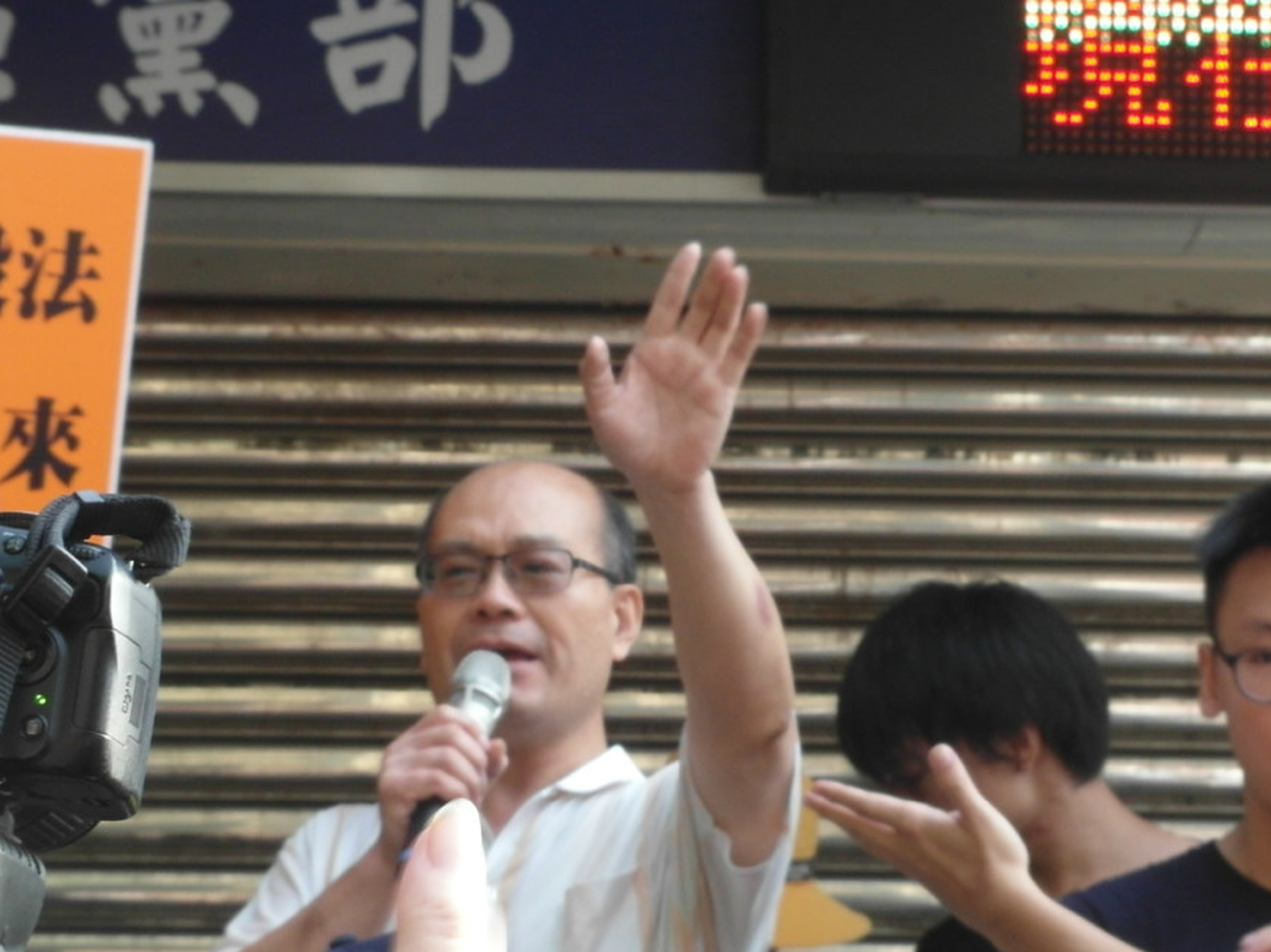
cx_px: 657
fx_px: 5323
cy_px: 496
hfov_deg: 13.6
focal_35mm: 145
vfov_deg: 10.2
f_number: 4.2
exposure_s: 1/90
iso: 100
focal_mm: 14.1
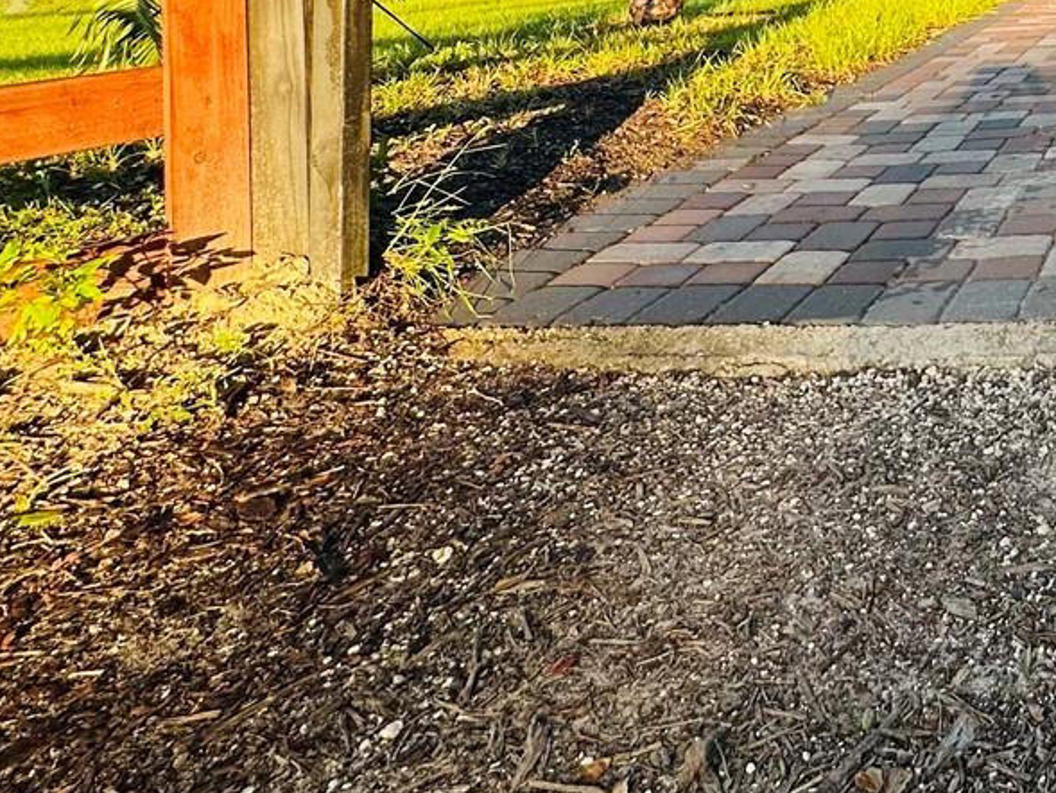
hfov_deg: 40.0
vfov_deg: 31.5
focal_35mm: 38
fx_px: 1159
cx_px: 1156
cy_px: -163
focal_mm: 2.22
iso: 40
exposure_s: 1/384
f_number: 2.2
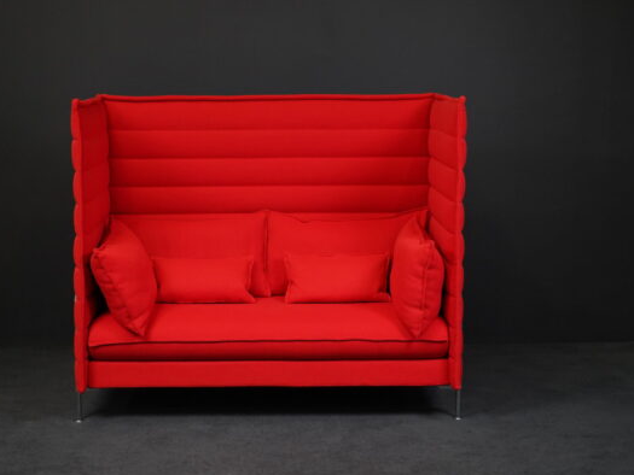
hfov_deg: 28.9
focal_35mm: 67
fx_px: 1227
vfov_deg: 21.9
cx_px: 278
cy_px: 240
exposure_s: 1/200
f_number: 7.1
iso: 5000
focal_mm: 61
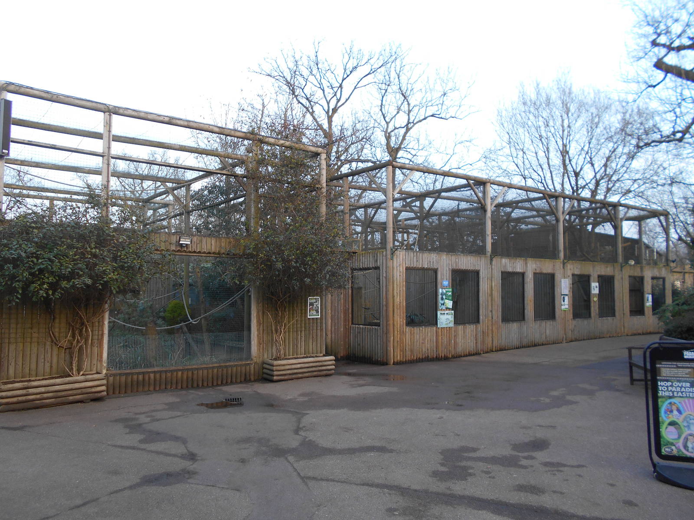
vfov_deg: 53.1
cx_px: 347
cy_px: 260
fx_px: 521
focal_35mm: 26
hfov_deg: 67.3
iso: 80
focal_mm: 4.6
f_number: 3.2
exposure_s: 1/30
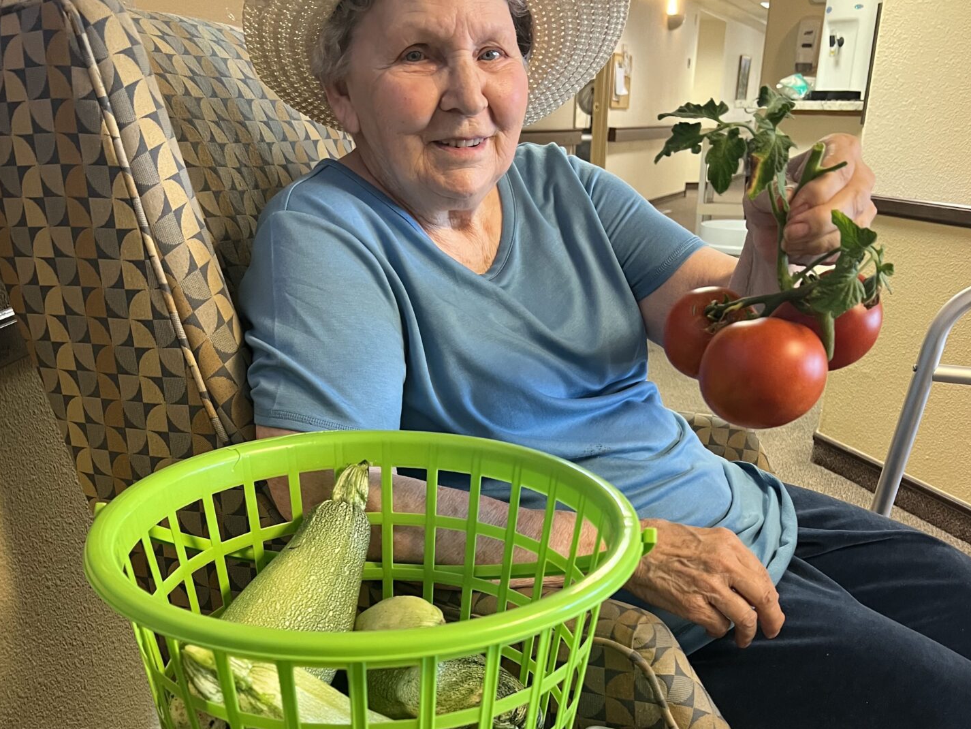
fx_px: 982
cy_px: 534
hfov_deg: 52.6
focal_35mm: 35
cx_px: 486
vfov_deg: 39.7
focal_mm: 5.7
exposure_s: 1/60
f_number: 1.5
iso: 250
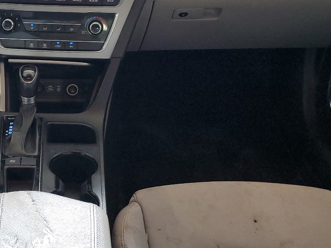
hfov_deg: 32.7
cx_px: 58
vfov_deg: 25.5
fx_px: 545
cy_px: 84
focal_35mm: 57
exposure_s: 1/60.2
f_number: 1.5
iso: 137
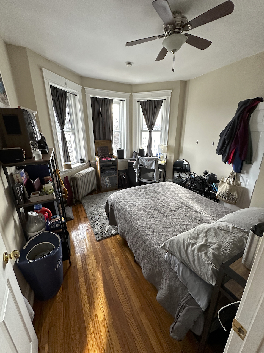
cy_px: 176
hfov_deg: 85.7
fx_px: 142
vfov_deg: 102.1
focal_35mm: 14
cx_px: 132
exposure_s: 1/120
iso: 250
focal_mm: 2.22
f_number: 2.2
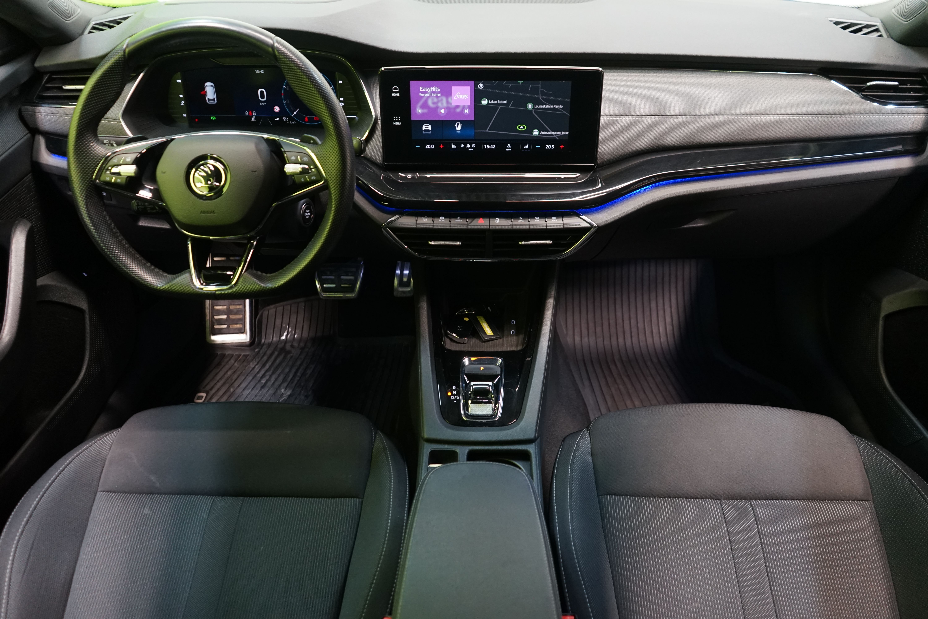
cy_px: 310
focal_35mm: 28
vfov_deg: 46.4
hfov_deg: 65.5
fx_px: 722
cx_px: 464
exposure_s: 1/30
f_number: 3.5
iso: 1600
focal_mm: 28
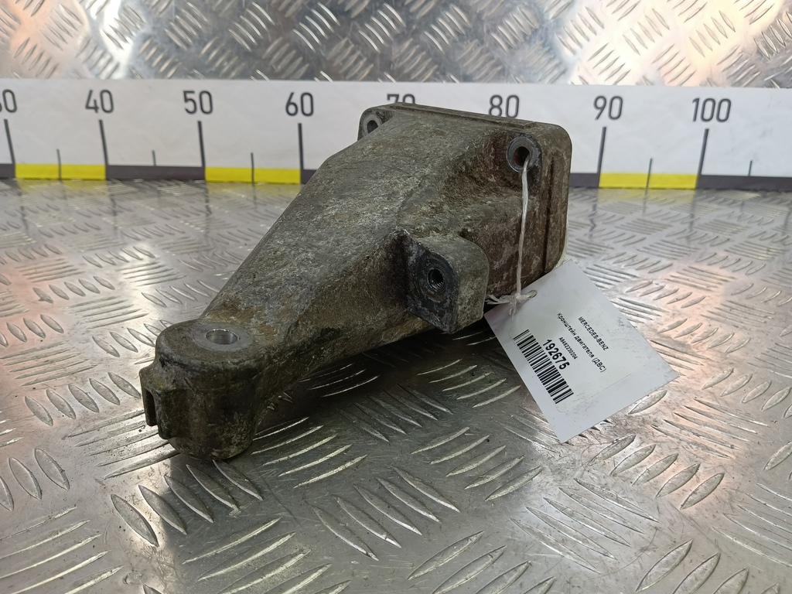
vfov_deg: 58.9
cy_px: 297
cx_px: 396
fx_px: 526
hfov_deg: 73.9
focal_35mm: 23
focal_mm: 4.11
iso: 80
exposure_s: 1/50
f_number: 1.6
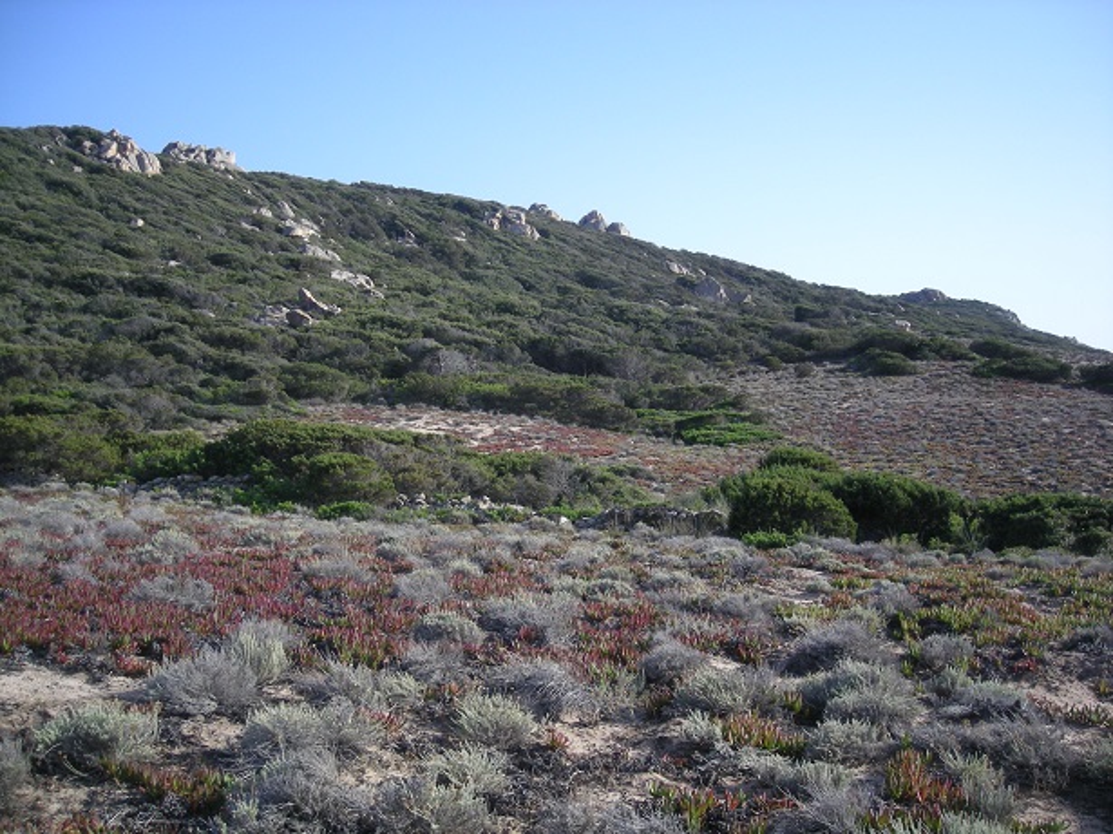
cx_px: 556
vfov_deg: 40.7
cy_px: 417
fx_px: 1125
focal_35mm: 35
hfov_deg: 52.6
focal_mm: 5.7
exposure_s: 1/130
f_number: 5.7
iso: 50
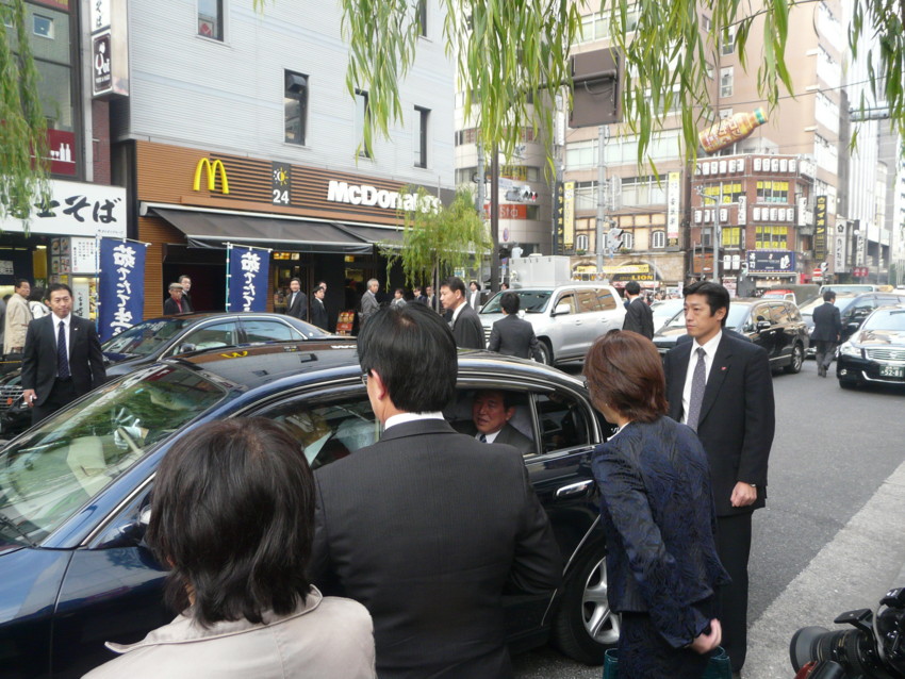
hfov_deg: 63.4
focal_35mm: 28
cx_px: 452
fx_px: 732
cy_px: 340
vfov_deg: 49.8
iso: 160
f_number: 2.8
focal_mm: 4.6
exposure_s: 1/125
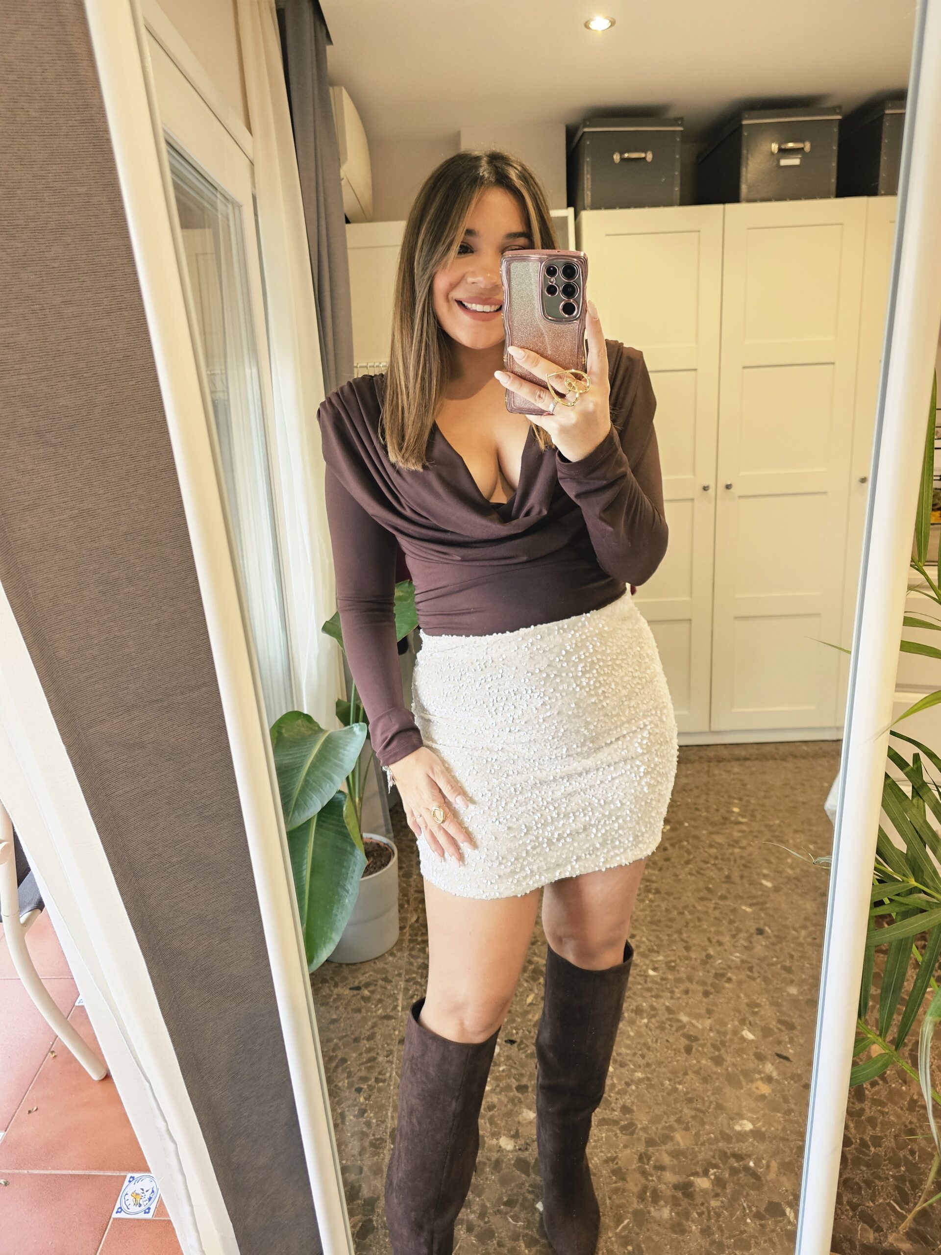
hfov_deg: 58.9
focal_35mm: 23
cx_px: 470
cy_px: 628
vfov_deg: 73.9
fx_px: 834
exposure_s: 1/100
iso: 400
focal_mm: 6.3
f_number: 1.7
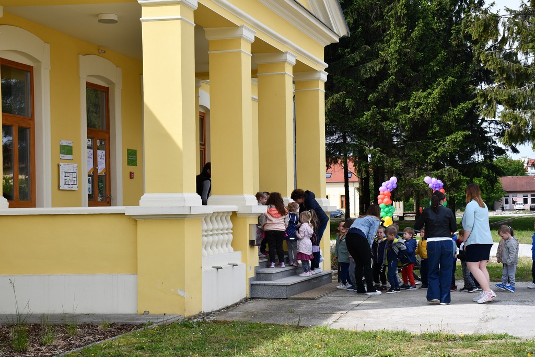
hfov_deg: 30.1
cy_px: 178
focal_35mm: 67
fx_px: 996
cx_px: 268
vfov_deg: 20.3
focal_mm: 45
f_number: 7.1
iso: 100
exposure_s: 1/250
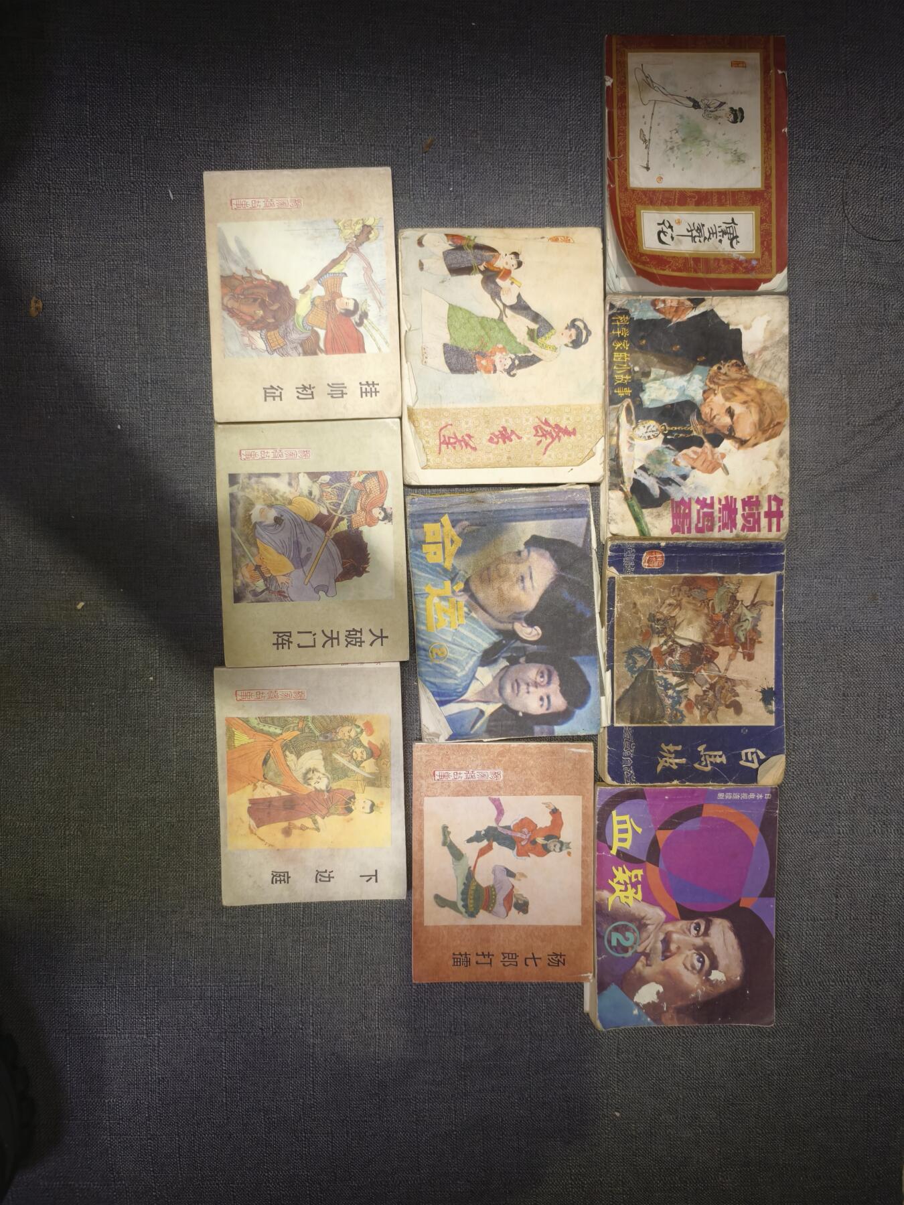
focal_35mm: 23
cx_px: 452
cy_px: 602
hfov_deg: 58.9
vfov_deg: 73.9
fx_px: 801
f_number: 1.57
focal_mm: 5.6
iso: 612
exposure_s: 1/100
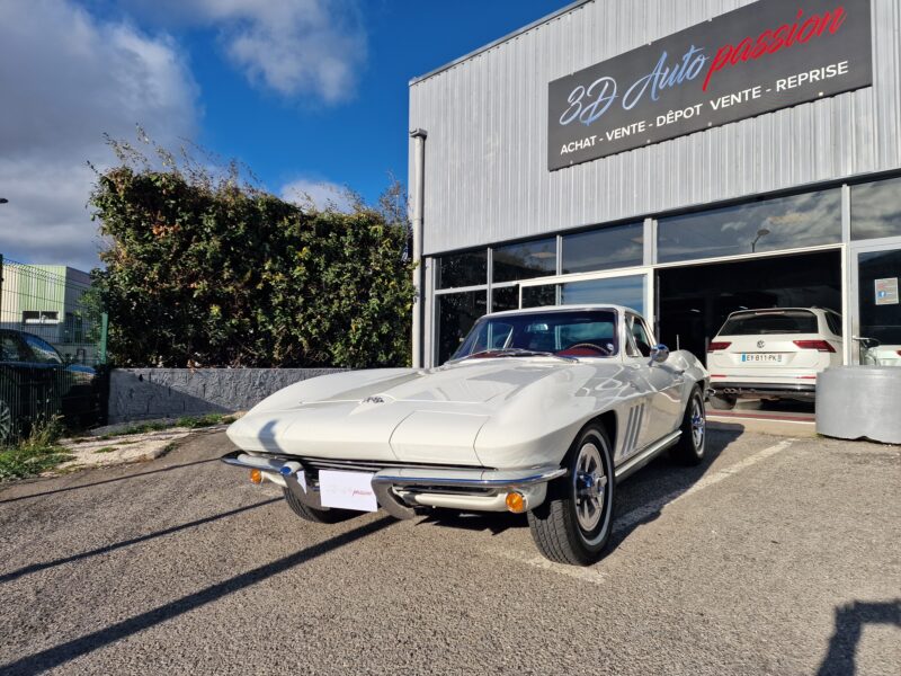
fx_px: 599
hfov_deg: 73.9
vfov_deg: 58.9
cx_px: 450
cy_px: 338
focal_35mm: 23
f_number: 1.8
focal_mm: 6.4
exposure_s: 1/1748
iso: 50
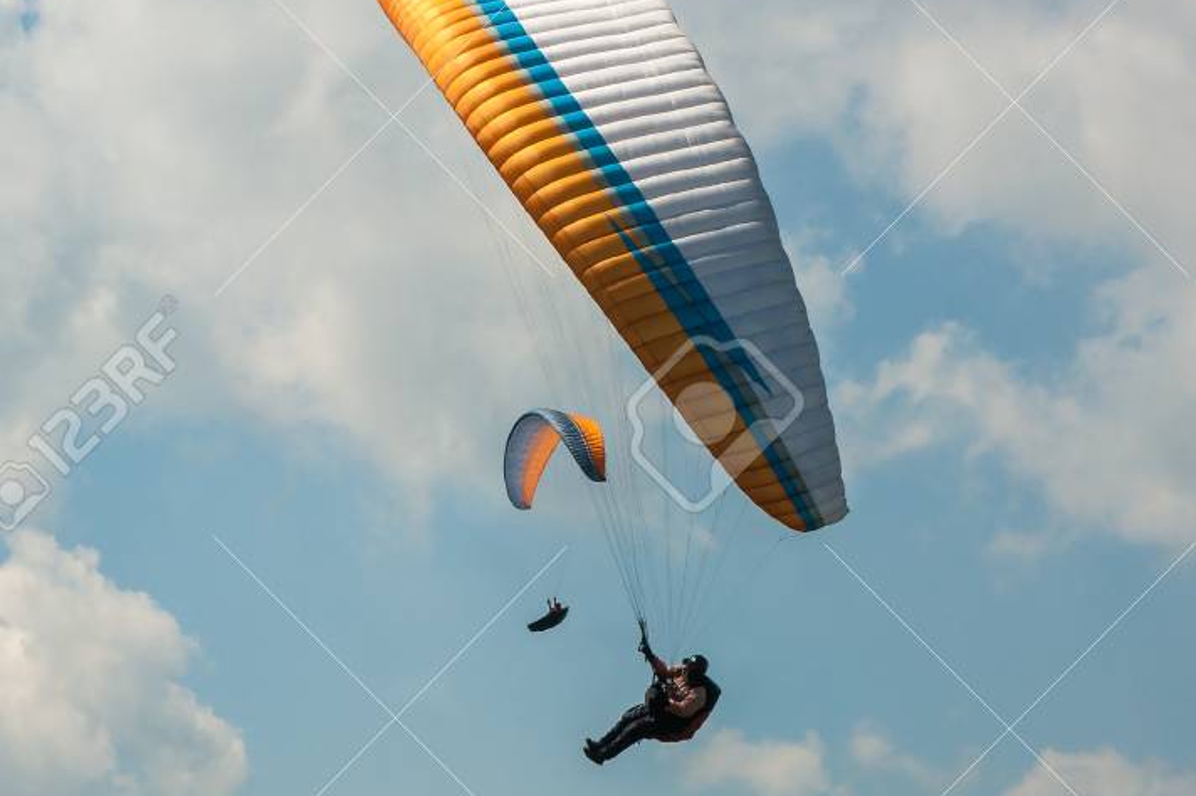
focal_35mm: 146
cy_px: 353
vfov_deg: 9.4
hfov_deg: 14.0
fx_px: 4848
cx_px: 393
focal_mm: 80
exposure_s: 1/640
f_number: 20
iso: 200
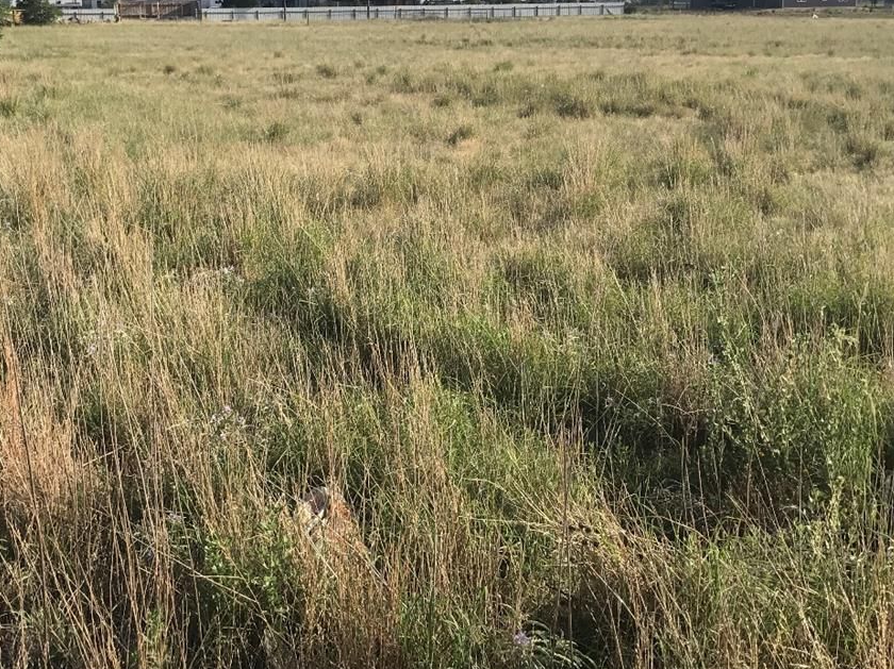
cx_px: 348
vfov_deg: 29.0
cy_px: 289
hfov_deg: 38.0
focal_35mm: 50
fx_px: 1291
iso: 20
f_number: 1.8
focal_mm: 3.99
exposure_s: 1/2179
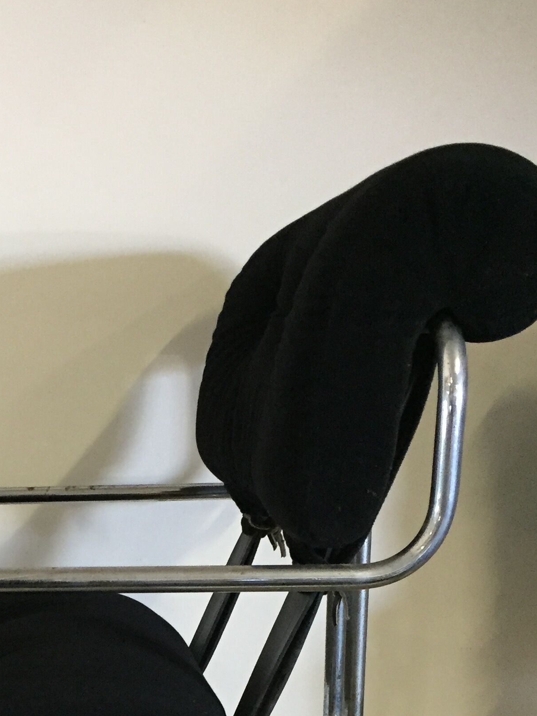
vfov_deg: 30.6
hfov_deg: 24.3
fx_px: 1220
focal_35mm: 59
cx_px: 80
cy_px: 695
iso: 250
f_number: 2.2
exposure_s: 1/33
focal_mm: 4.15
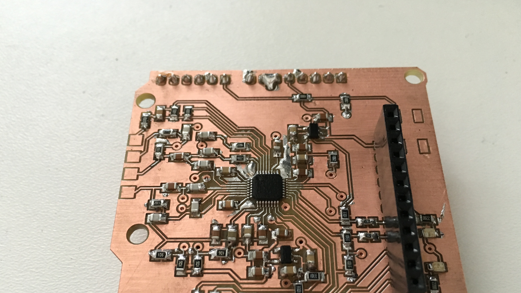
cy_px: 195
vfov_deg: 36.3
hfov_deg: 61.0
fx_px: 442
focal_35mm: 32
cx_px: 259
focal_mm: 4.15
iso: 250
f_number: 2.2
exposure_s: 1/33
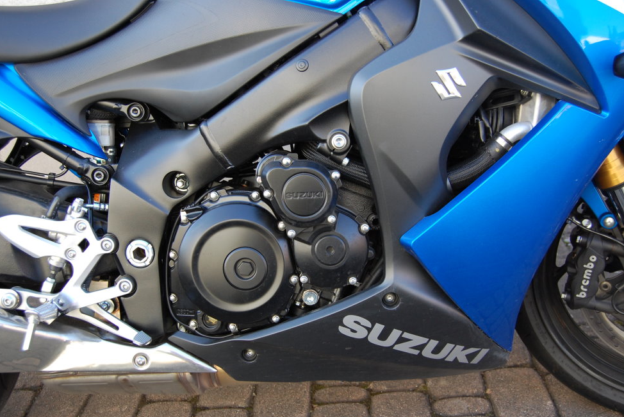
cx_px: 307
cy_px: 208
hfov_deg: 48.4
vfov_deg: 33.4
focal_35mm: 40
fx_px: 693
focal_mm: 26
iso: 400
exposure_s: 1/100
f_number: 5
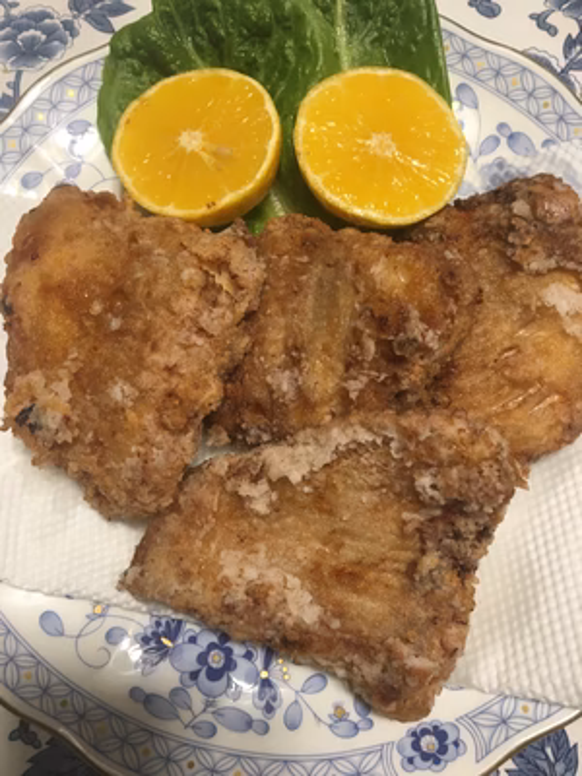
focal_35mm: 29
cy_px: 388
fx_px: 650
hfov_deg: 48.2
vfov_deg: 61.7
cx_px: 291
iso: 80
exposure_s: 1/30
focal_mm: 4.15
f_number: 2.2
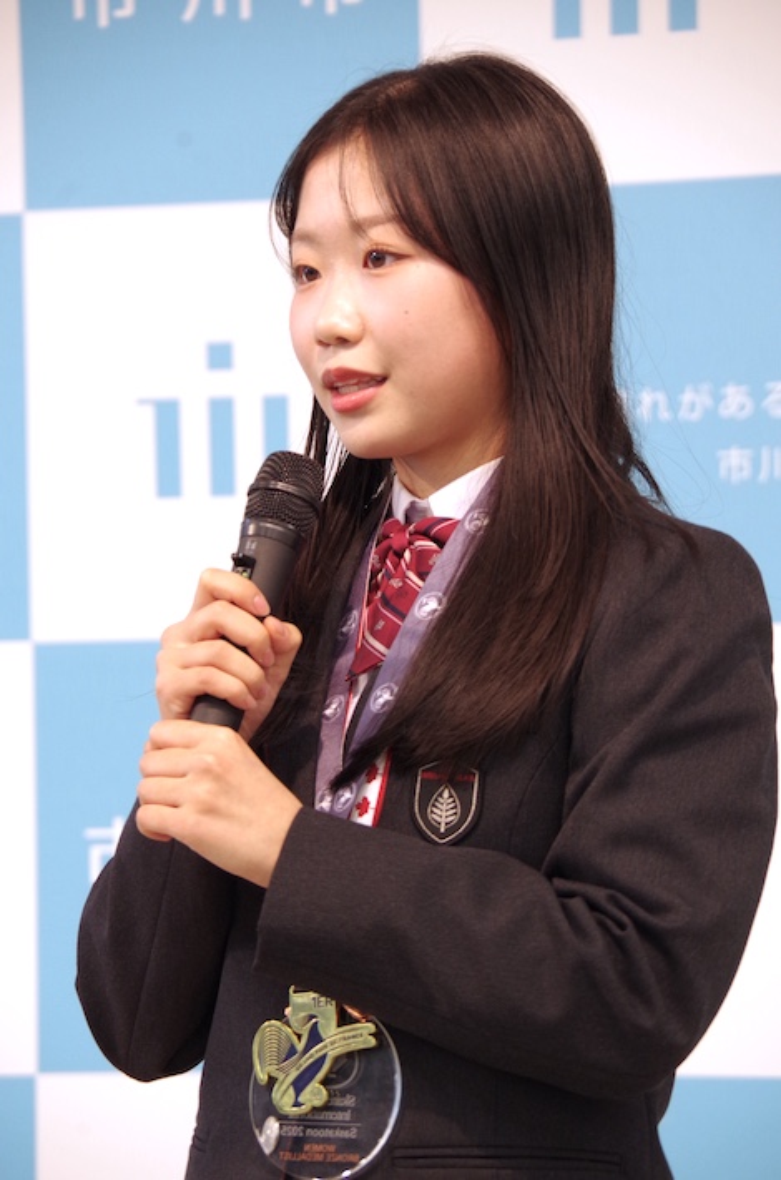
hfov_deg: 6.8
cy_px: 590
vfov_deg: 10.2
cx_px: 390
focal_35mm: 202
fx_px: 6605
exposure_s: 1/30
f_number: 5.6
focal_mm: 135
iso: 800
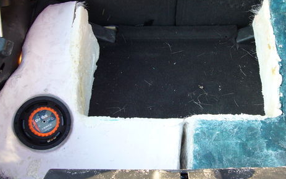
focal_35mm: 41
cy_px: 75
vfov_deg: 31.2
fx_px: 320
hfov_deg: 47.8
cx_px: 179
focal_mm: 4.6
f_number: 2.8
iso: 80
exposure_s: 1/50
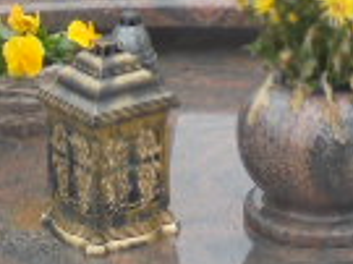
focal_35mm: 161
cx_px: 39
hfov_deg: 12.2
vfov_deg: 9.0
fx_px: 1640
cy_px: -105
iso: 100
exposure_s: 1/250
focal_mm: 6.1
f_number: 4
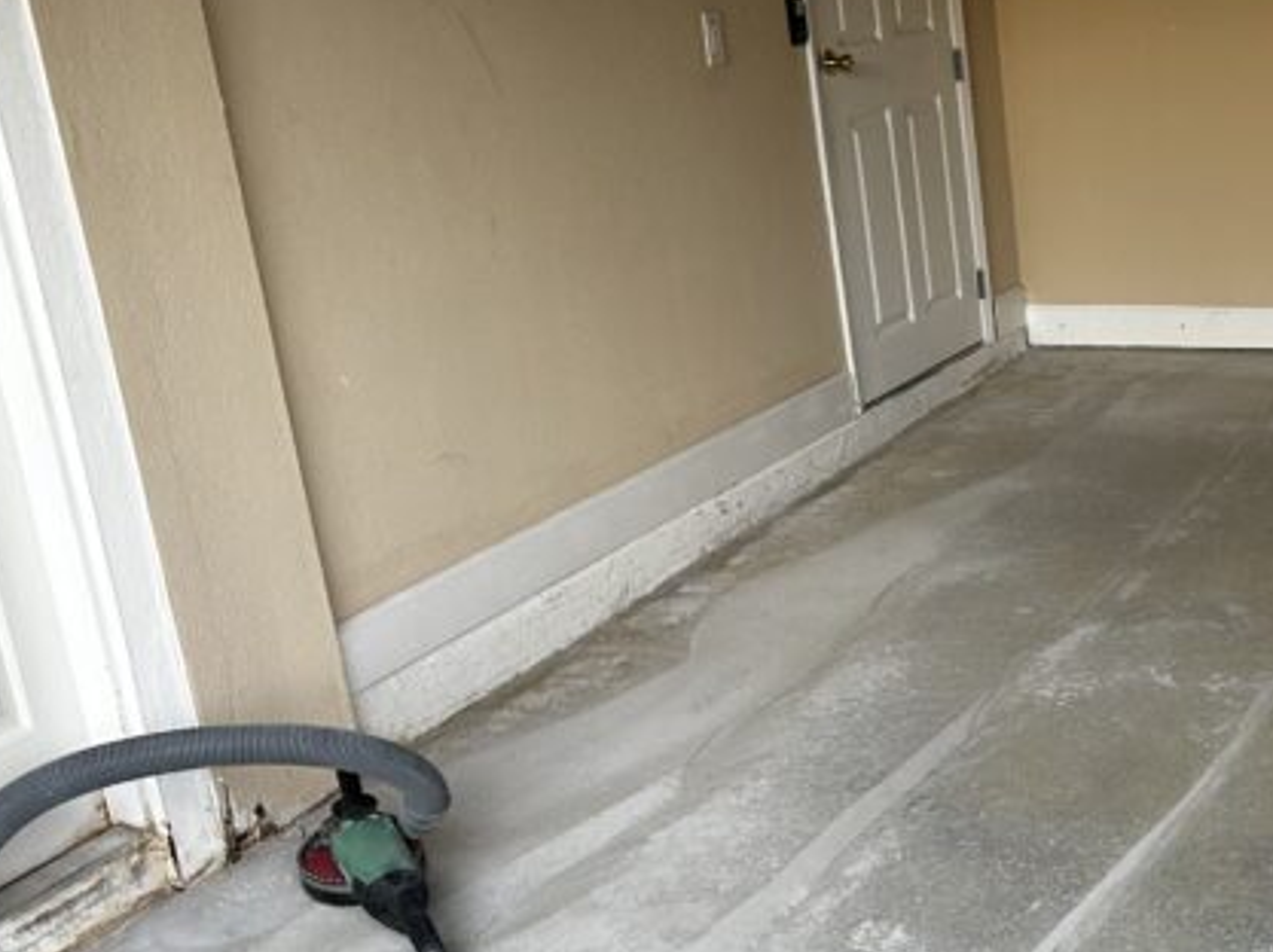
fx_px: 2168
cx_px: 1322
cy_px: 690
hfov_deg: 30.1
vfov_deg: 24.6
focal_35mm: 59
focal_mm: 6.86
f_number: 1.78
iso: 80
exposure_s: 1/121
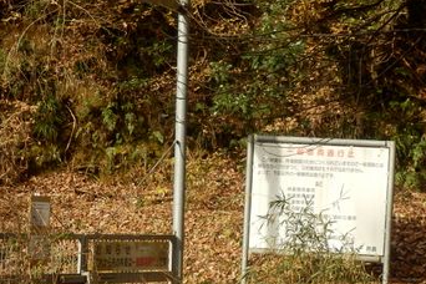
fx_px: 2189
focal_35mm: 185
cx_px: 257
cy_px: 228
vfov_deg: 7.4
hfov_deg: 11.1
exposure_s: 1/160
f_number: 4.9
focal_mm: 13.5
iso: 80
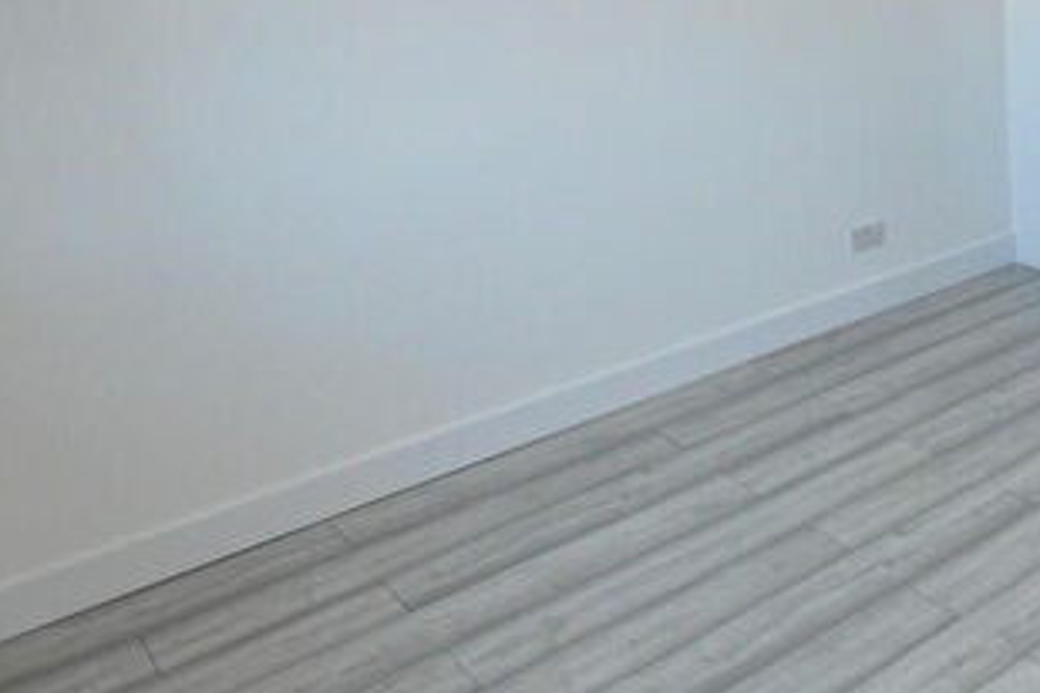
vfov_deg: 38.3
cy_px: 481
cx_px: 1064
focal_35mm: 34
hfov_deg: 45.9
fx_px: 982
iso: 3200
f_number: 10
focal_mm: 10
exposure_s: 1/60
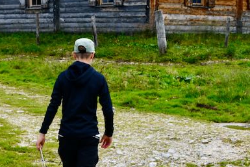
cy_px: 118
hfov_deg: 17.0
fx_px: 834
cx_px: 59
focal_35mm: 120
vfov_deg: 11.4
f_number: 8
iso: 110
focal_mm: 28
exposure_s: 1/250
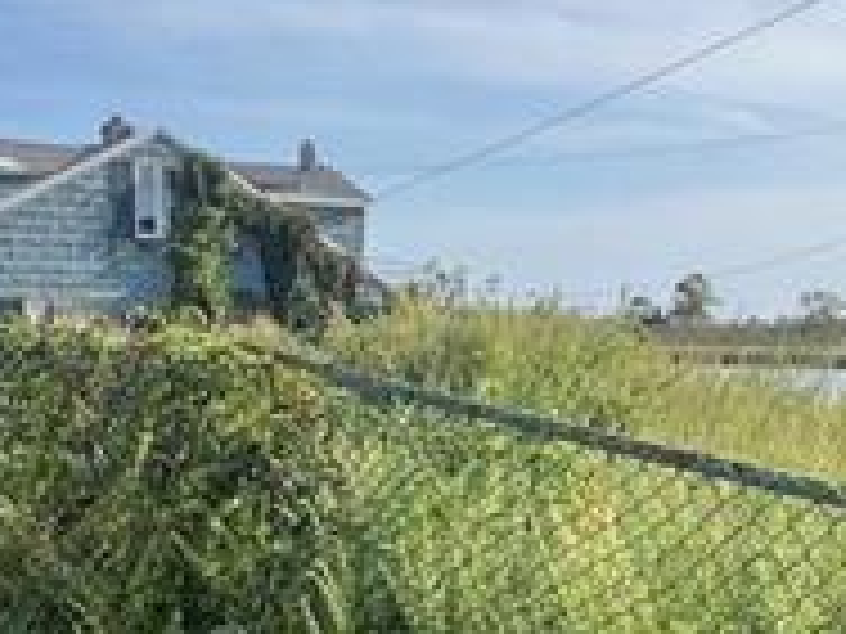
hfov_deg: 36.1
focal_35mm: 53
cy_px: 674
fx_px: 1295
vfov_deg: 25.7
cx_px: 342
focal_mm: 1.57
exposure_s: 1/747
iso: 32
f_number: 1.8
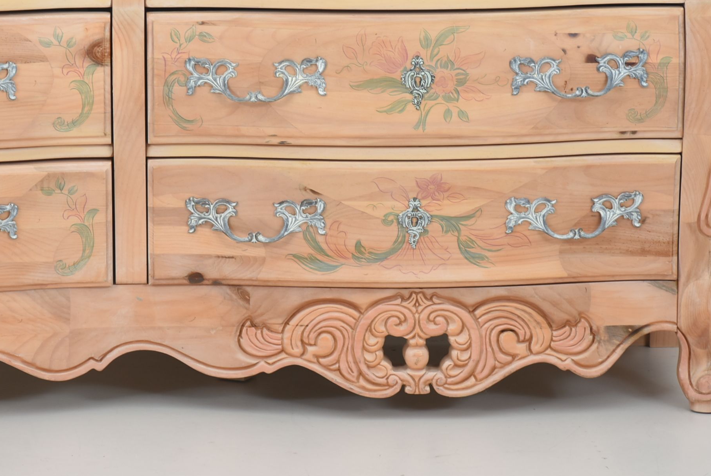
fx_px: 4662
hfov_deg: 8.7
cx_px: 282
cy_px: 129
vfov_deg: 5.8
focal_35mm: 236
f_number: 8
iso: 160
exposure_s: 1/100
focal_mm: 95
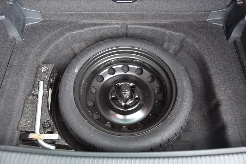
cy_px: 82
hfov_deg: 58.7
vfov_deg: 41.2
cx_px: 123
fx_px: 219
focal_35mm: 32
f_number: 4
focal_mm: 32
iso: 500
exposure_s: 1/50
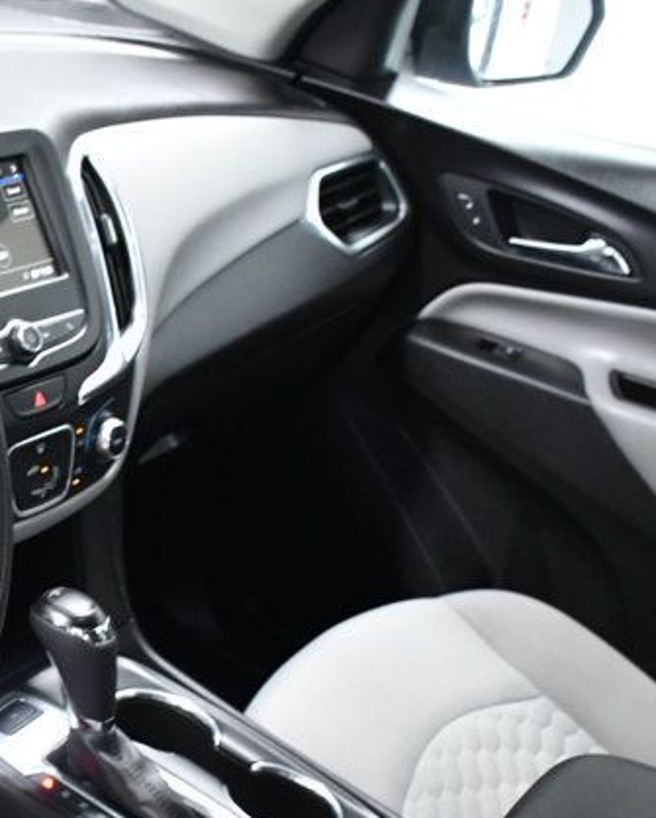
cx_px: -69
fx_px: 1503
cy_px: 616
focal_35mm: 62
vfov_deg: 30.0
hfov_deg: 23.1
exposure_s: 1/100
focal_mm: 18
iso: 2500
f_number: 5
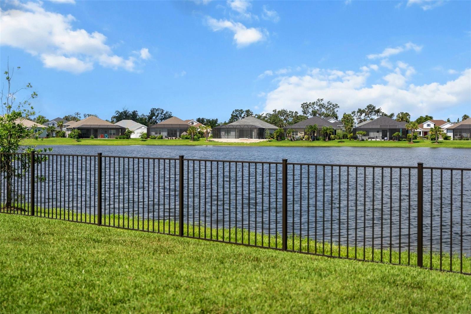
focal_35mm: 44
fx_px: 570
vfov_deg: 30.8
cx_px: 236
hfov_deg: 44.9
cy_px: 157
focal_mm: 43.6
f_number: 3.2
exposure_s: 1/3200
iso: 125
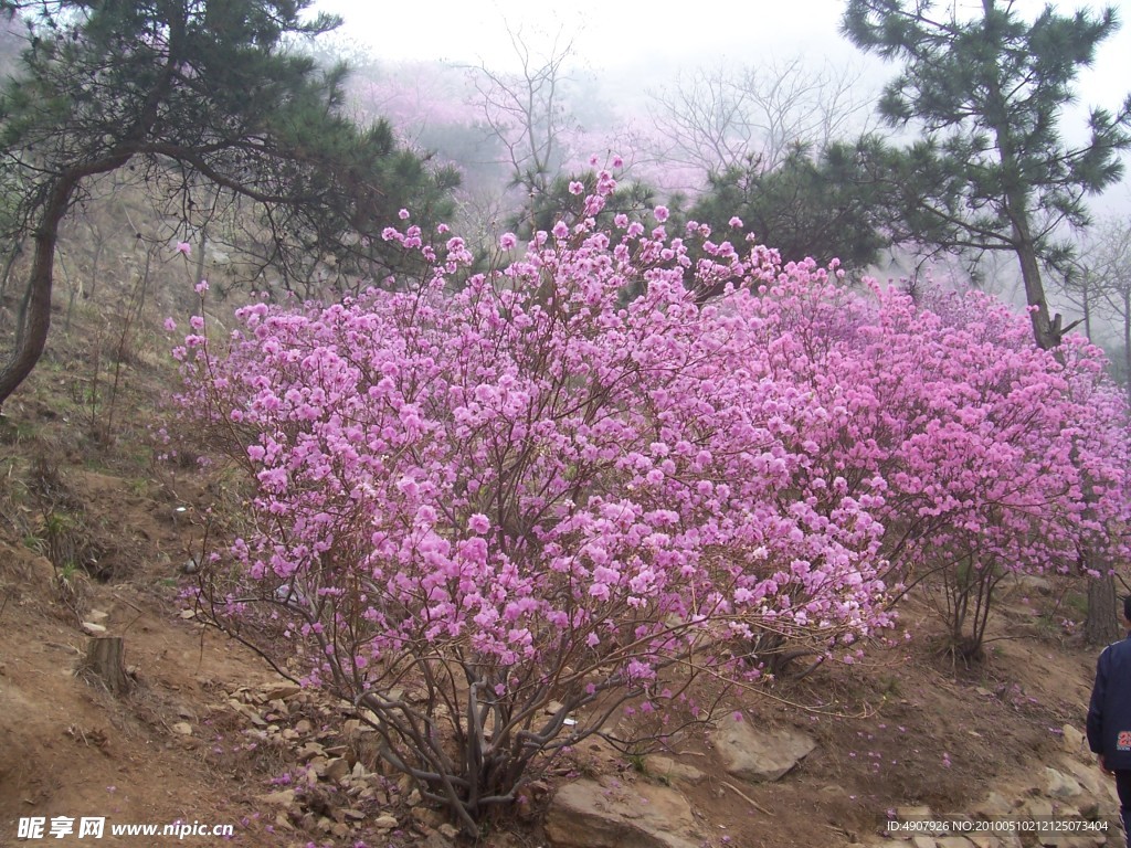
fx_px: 1111
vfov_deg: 41.8
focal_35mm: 34
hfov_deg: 54.0
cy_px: 424
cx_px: 566
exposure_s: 1/180
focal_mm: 5.6
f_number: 2.7
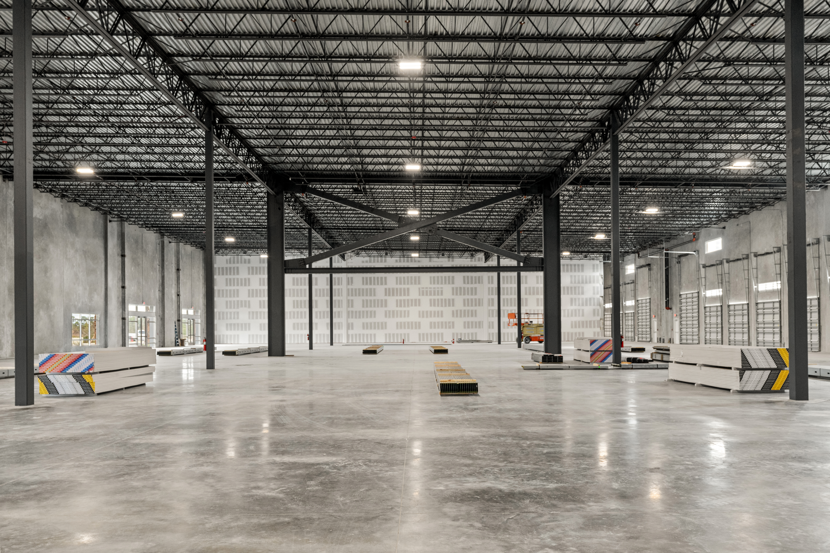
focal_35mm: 29
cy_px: 276
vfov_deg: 45.0
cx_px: 415
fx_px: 669
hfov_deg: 63.7
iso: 1000
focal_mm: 29
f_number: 7.1
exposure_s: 1/4
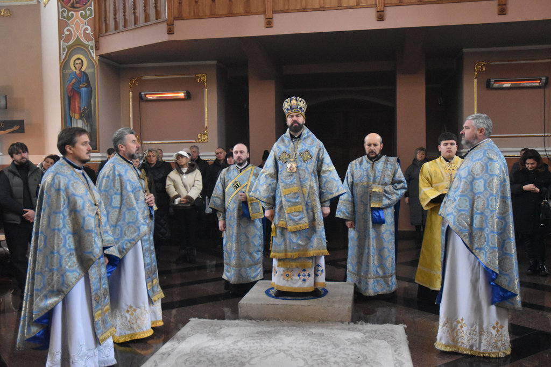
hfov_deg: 51.3
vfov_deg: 35.5
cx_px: 276
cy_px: 184
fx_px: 574
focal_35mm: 38
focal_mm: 25
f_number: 3.8
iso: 5600
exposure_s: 1/125
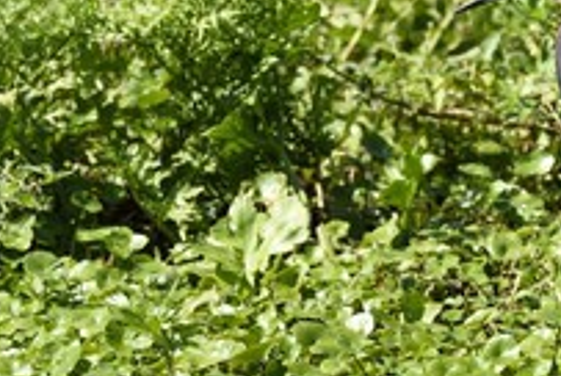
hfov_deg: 5.0
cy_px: 102
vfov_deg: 3.3
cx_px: 398
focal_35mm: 413
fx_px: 6445
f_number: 10
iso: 400
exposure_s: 1/500
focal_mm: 200
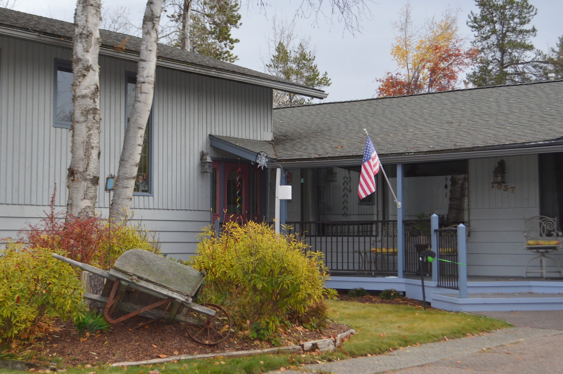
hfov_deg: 32.9
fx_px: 953
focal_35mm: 61
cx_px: 262
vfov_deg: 22.2
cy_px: 160
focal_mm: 28
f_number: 4.5
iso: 250
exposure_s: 1/200
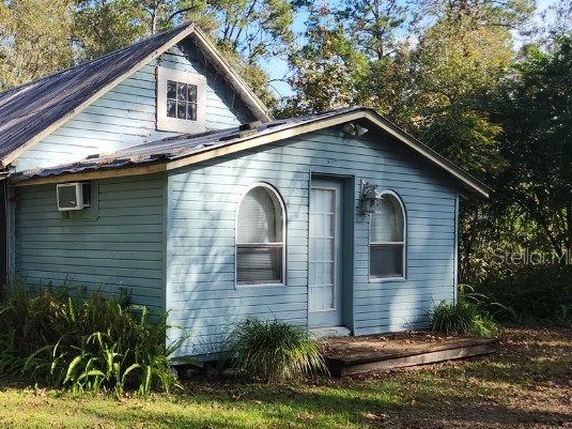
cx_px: 46
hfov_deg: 39.5
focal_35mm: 44
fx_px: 727
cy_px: 256
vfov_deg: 32.8
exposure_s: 1/455
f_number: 1.8
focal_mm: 5.4
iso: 20
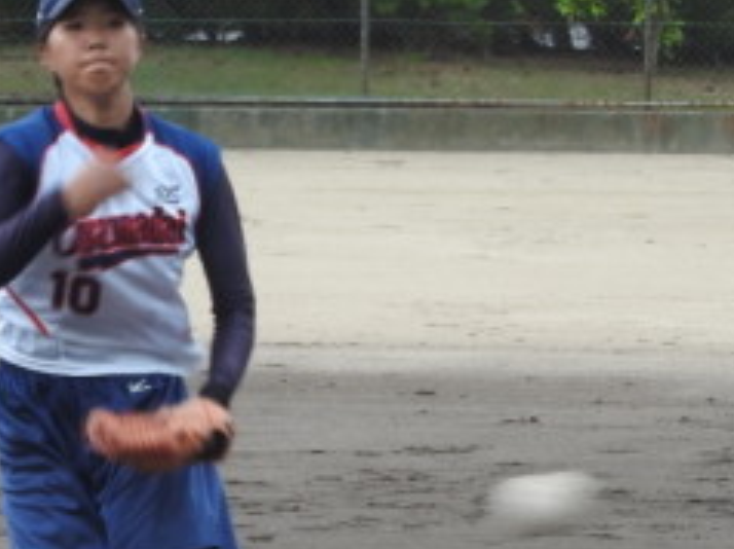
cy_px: 345
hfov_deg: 3.9
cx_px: 299
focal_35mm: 505
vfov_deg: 2.9
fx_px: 10697
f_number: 5.3
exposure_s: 1/125
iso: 100
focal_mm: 35.8
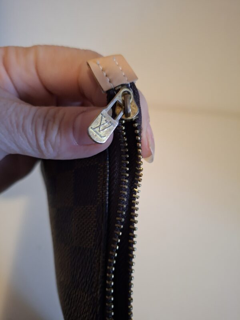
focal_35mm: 23
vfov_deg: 73.9
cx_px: 120
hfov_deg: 58.9
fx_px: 213
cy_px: 160
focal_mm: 5.54
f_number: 1.8
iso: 800
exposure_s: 1/24
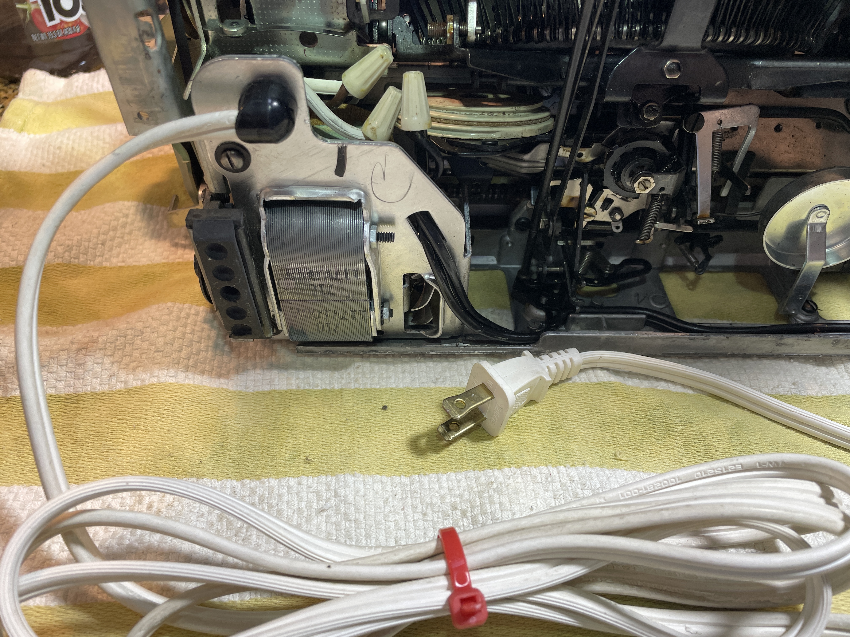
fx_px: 638
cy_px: 318
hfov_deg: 67.3
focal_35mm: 26
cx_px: 425
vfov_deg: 53.1
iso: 64
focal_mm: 4.2
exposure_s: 1/60
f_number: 1.6
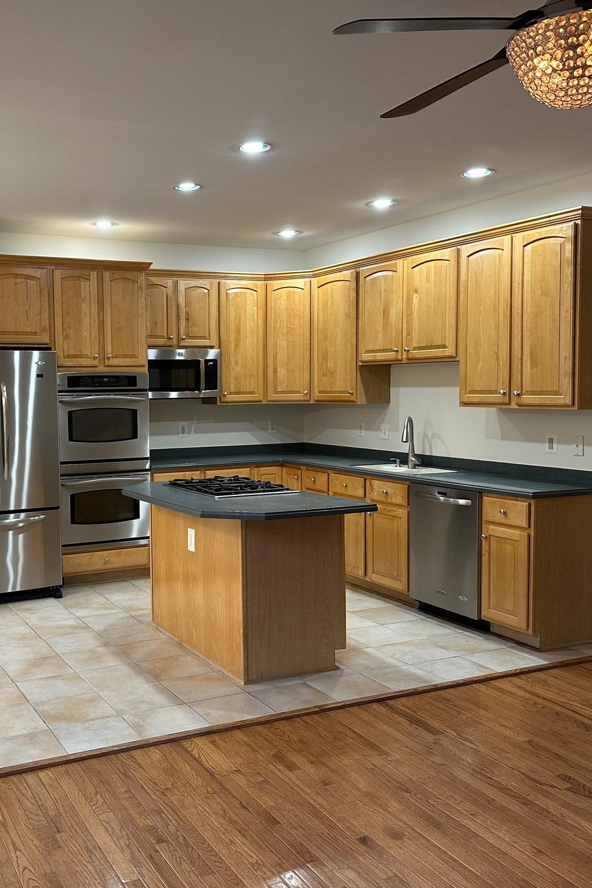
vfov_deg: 55.8
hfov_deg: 38.1
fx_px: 839
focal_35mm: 34
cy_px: 441
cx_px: 168
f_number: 1.78
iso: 160
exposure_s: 1/60
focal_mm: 6.86
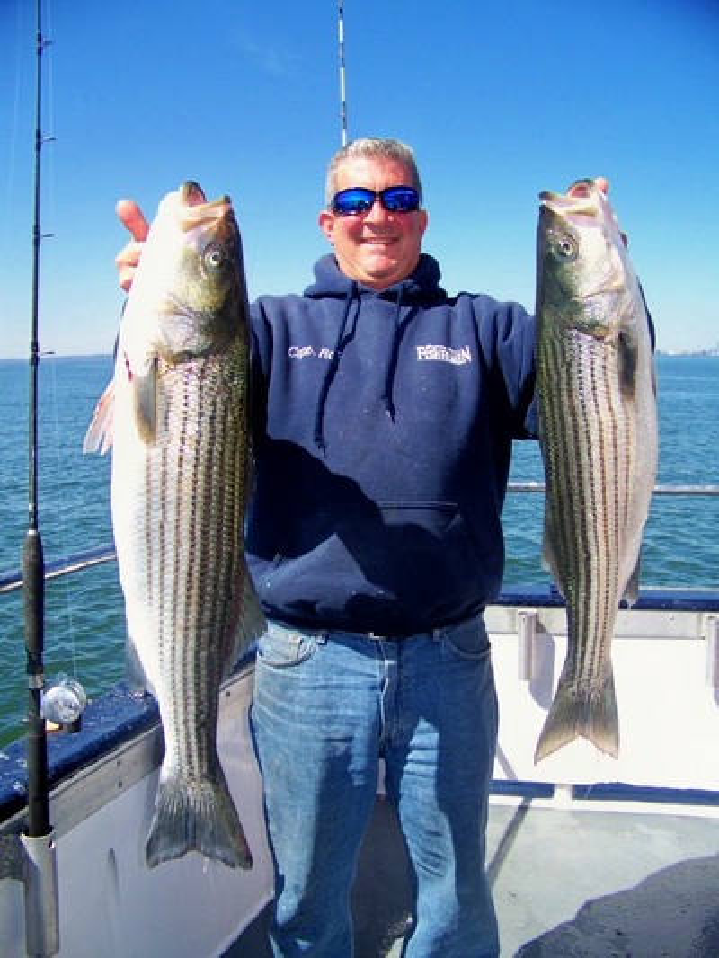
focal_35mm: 36
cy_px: 479
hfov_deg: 39.7
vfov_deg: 51.3
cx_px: 360
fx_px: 997
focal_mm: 5.85
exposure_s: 1/500
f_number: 2.8
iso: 64
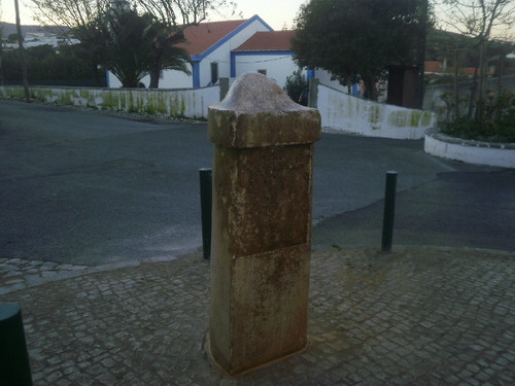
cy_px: 193
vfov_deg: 45.4
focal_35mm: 31
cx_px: 258
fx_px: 461
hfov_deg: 58.4
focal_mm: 5.45
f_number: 2.9
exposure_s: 1/50
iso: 100
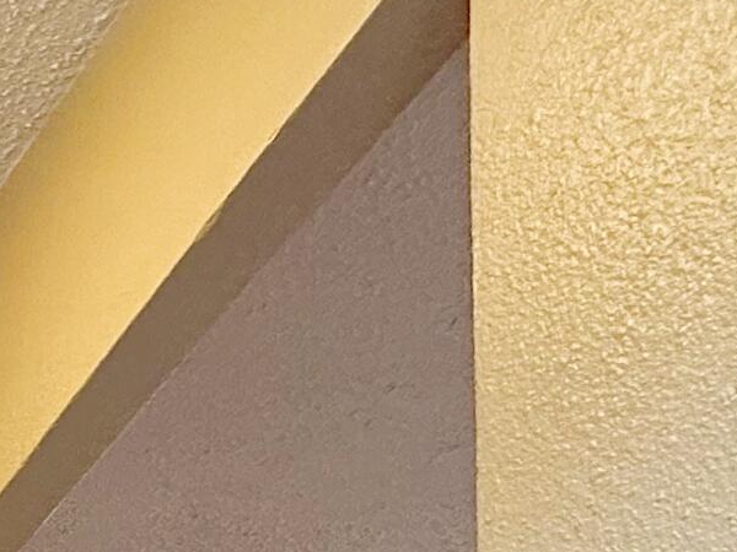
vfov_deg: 15.1
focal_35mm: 70
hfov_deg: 21.2
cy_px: 1233
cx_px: -497
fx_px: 1490
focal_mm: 2.22
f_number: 2.2
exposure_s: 1/120
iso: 200
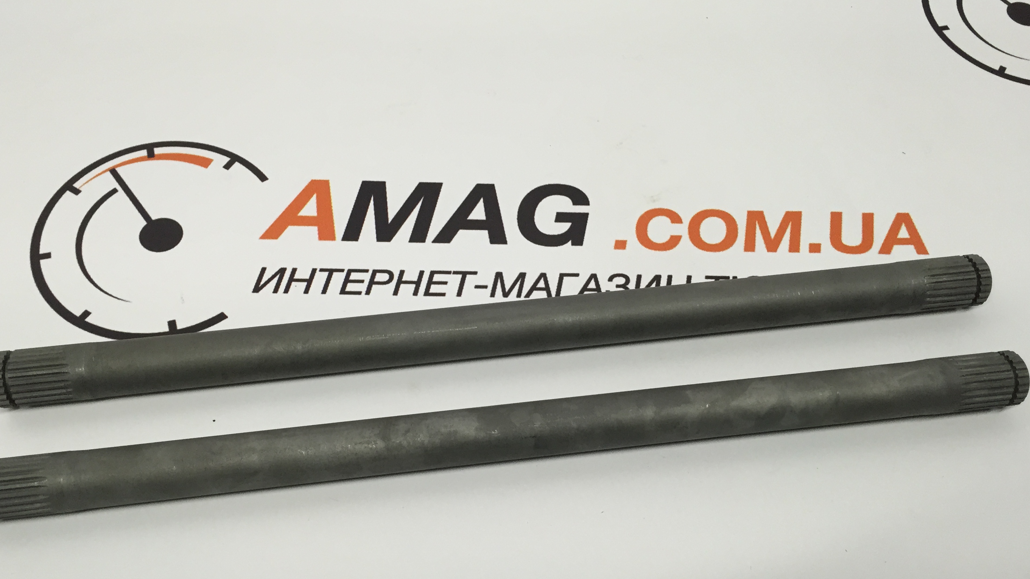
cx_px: 482
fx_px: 956
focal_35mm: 35
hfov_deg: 56.6
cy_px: 337
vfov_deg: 33.6
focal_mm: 4.15
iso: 40
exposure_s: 1/30
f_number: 2.2
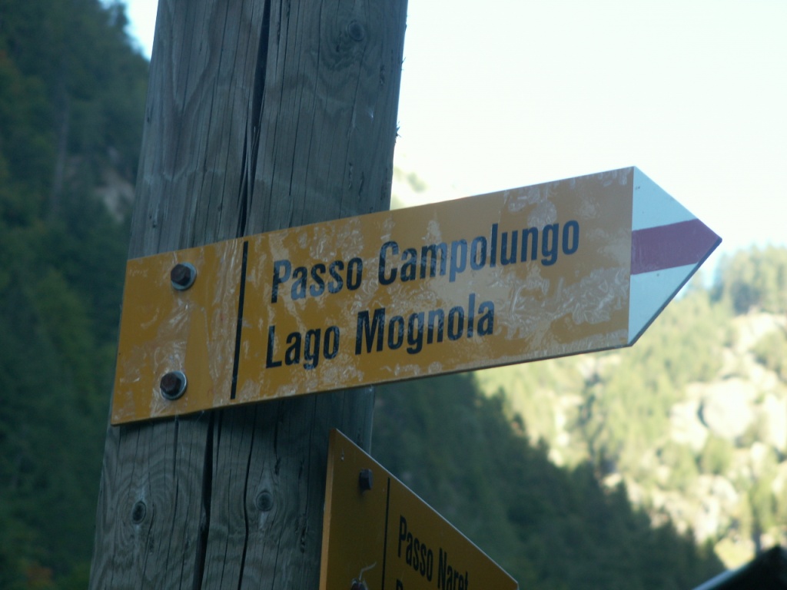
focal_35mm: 146
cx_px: 394
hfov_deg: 13.5
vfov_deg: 10.2
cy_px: 295
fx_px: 3319
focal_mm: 23.88
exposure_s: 1/40
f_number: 4
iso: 50
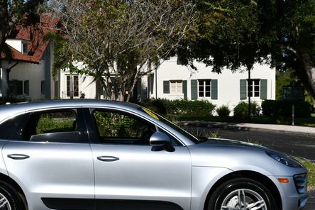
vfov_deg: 17.5
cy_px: 118
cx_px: 114
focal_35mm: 78
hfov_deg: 25.9
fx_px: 682
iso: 100
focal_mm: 27
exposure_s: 1/400
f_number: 10
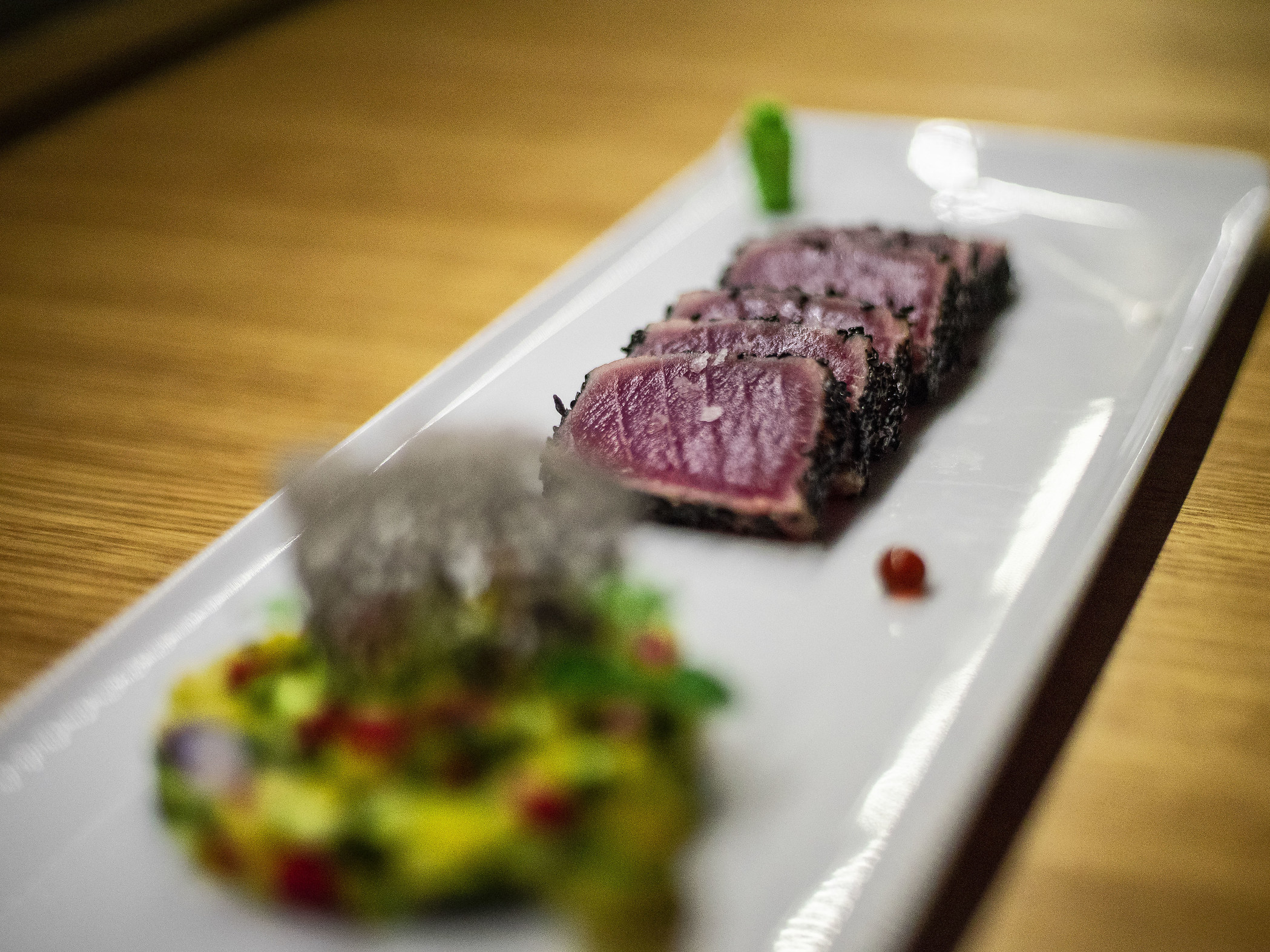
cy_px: 483
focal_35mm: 55
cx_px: 717
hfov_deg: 34.9
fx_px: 2018
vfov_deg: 26.6
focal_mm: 50
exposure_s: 1/3200
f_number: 1.8
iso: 1000
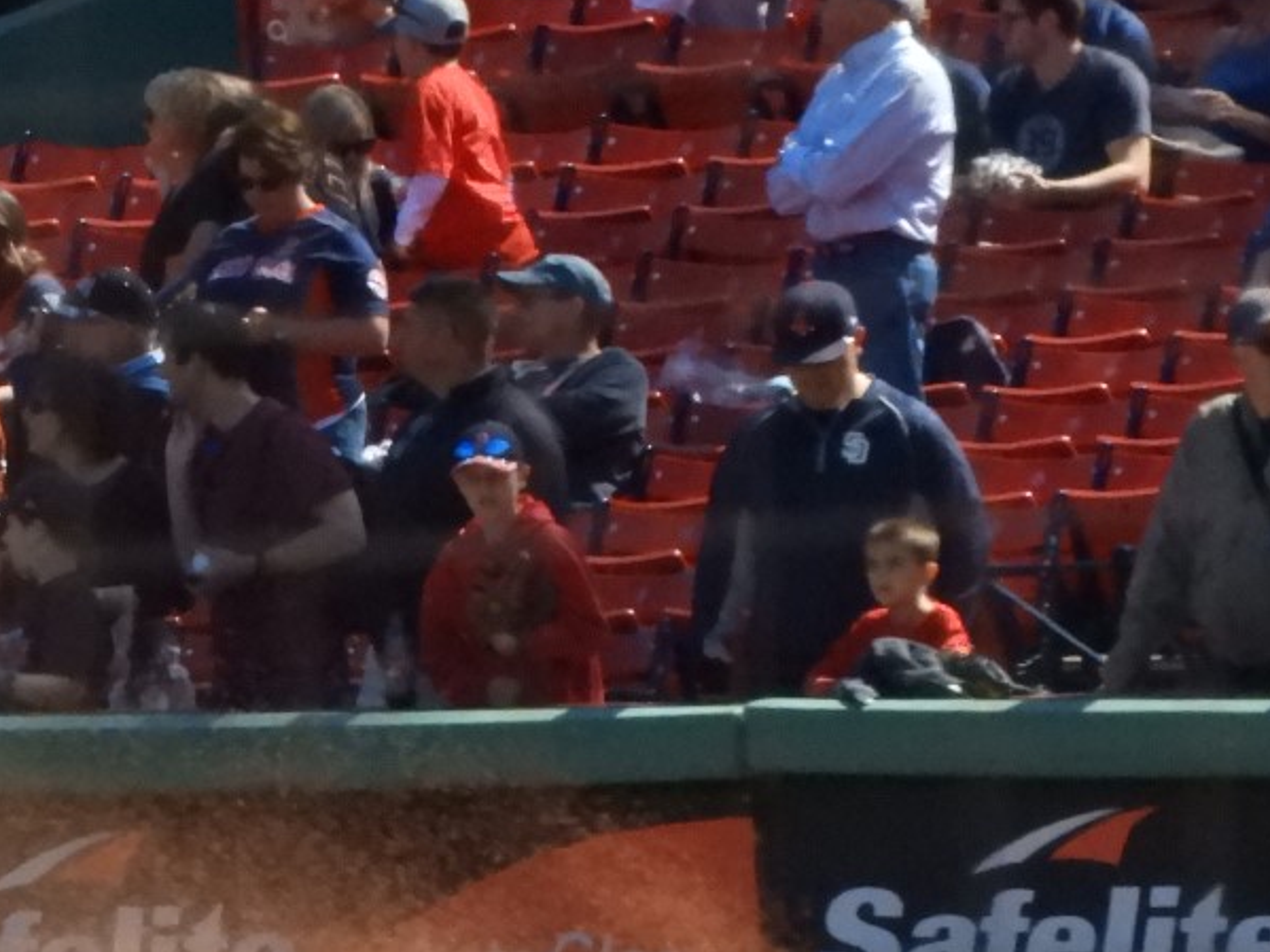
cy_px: 1052
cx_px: -8
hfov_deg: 1.6
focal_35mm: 1203
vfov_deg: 1.2
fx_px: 44127
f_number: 8
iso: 1600
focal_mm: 89.6
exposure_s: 1/2500
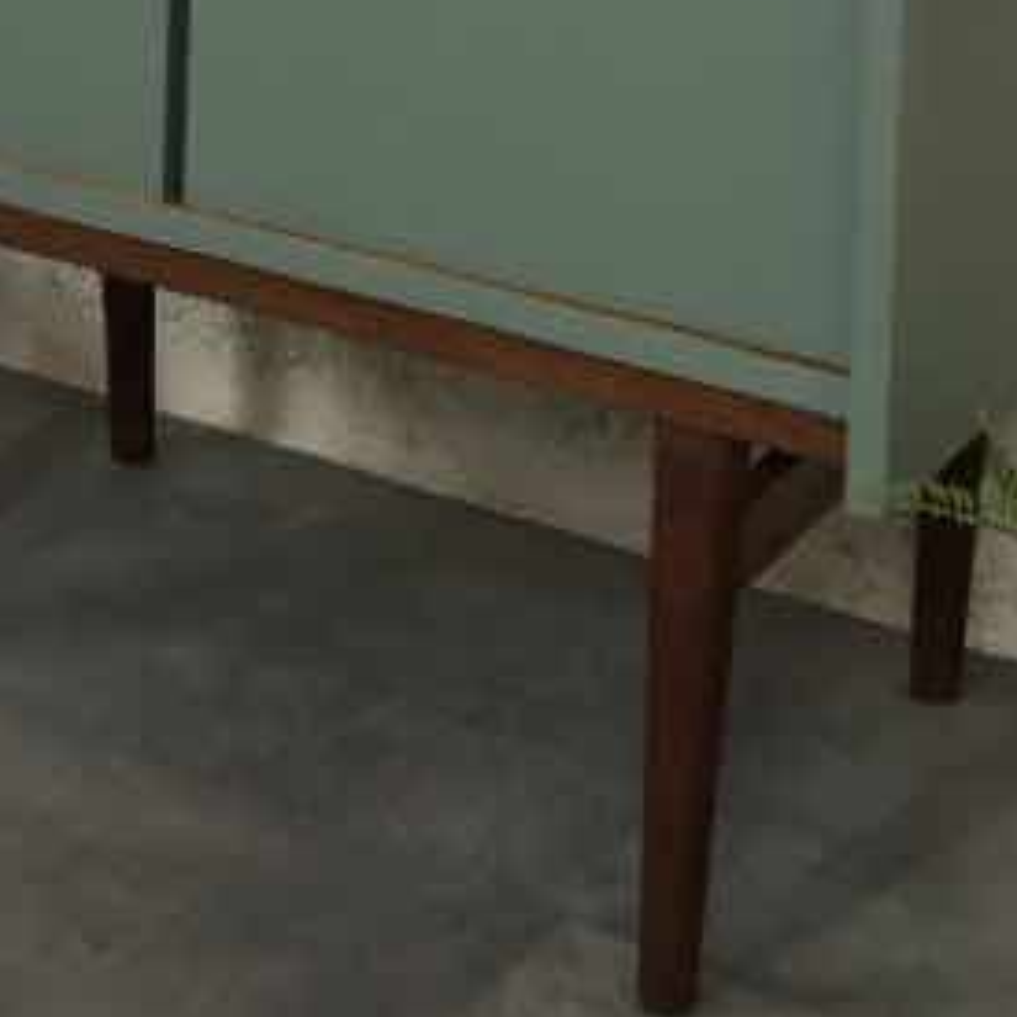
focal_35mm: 96
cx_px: 496
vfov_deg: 15.5
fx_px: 3191
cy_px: -812
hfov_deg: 18.1
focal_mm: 3.99
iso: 40
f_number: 1.8
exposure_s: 1/17
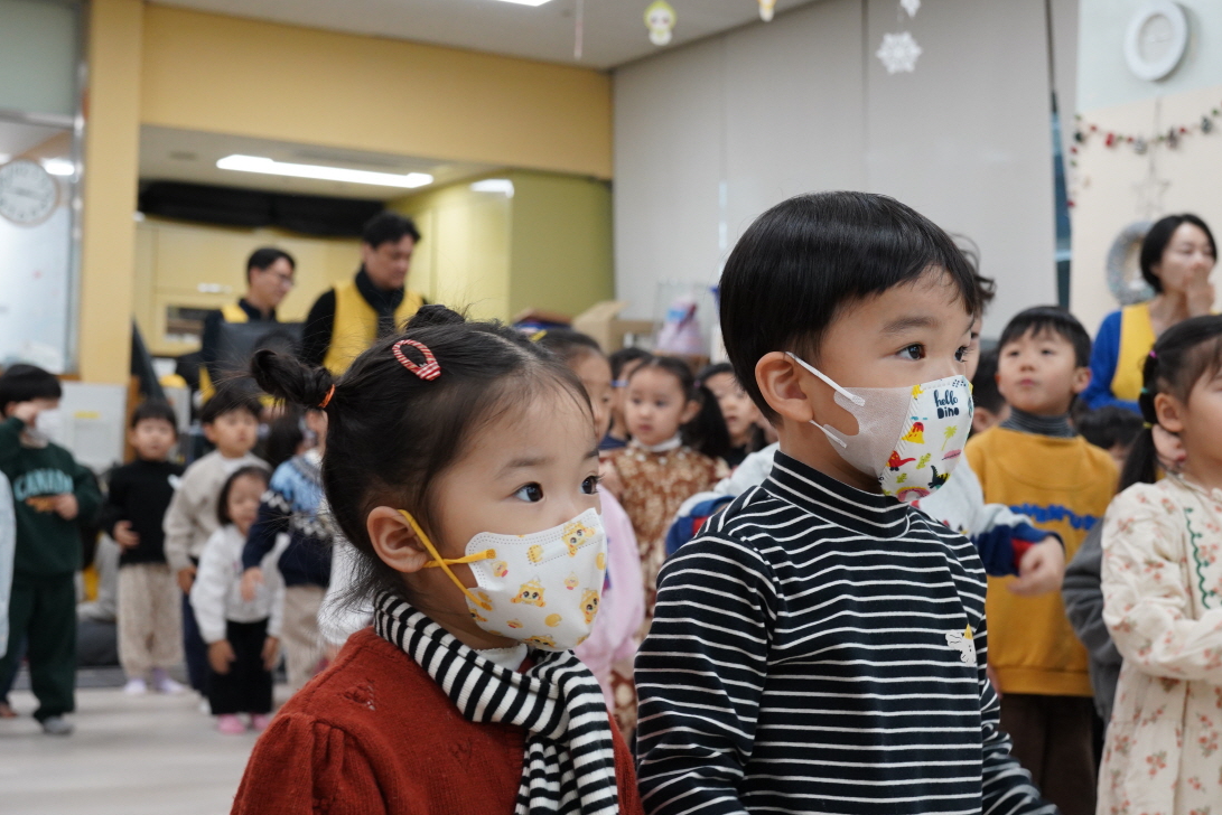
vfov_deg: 24.2
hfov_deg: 35.6
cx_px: 637
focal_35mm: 56
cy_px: 439
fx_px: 1901
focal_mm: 47
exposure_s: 1/80
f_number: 7.1
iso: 2500
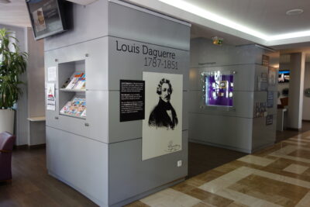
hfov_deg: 65.5
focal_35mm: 28
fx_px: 241
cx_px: 155
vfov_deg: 46.4
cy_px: 104
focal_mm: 10.4
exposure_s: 1/60
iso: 125
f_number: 1.8
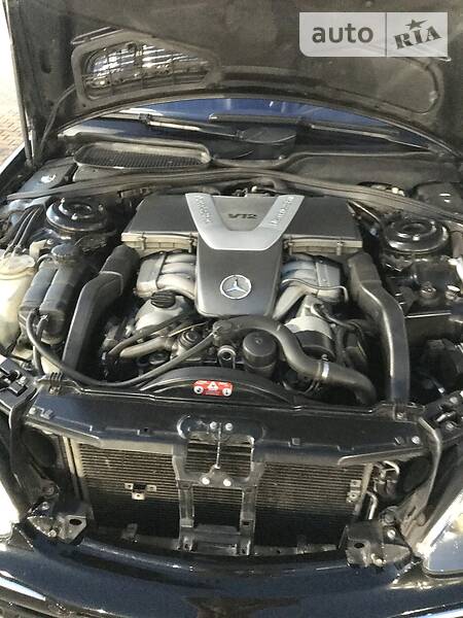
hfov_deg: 49.7
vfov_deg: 63.4
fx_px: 499
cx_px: 232
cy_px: 309
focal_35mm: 28
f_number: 1.8
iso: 640
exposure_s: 1/4
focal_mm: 4
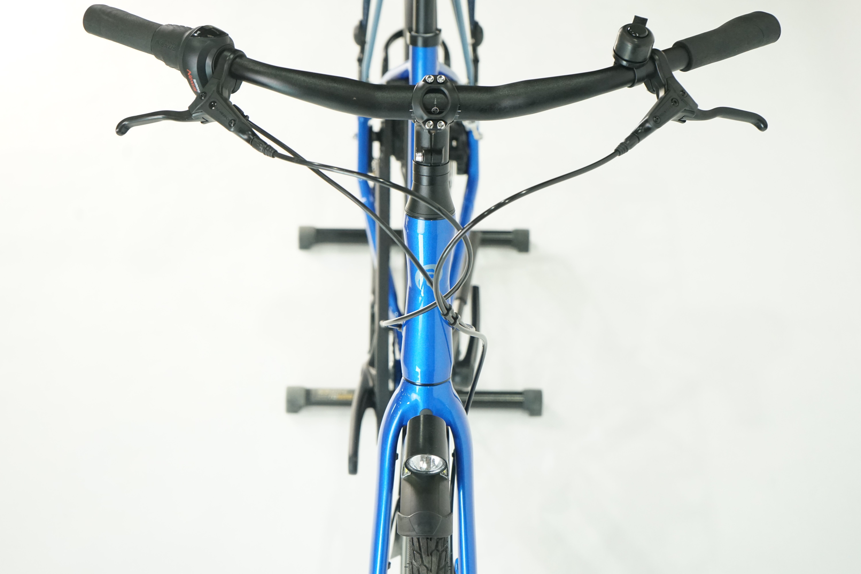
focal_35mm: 70
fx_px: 1674
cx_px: 430
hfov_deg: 28.8
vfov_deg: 19.5
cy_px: 287
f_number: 5.6
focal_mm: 70
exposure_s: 1/200
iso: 2500
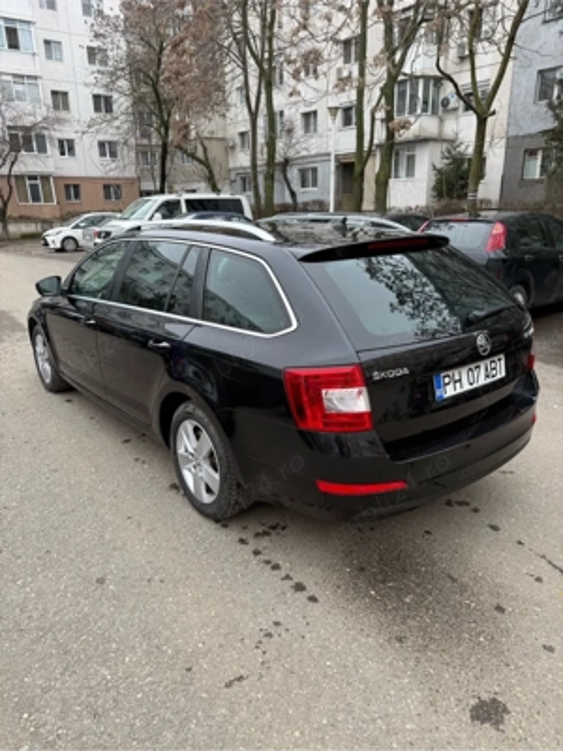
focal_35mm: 24
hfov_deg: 56.8
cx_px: 282
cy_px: 376
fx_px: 520
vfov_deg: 71.6
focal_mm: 6.76
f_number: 1.78
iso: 64
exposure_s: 1/194
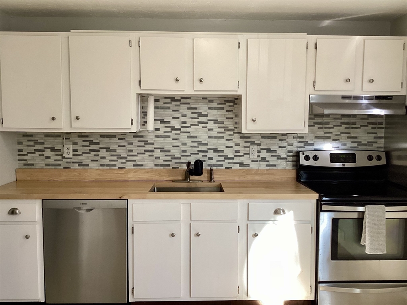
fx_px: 364
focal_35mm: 31
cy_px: 152
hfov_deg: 58.4
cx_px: 204
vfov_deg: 45.4
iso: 100
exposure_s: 1/60
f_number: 2.4
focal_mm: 3.3
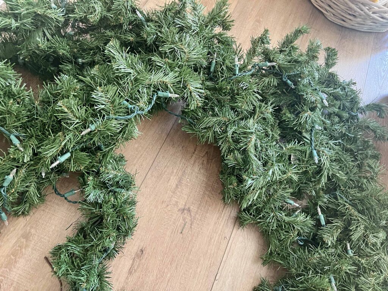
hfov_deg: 67.3
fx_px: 291
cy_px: 146
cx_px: 194
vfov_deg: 53.1
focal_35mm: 26
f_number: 1.5
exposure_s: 1/40
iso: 400
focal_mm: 5.7
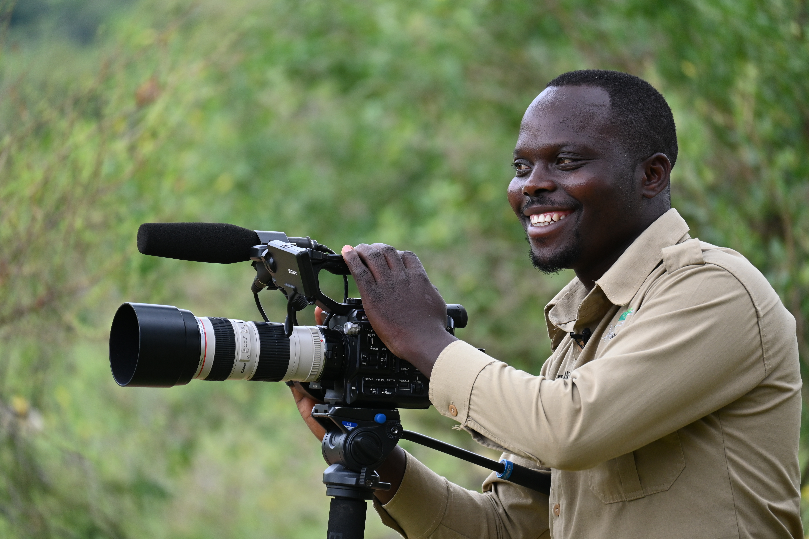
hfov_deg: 7.0
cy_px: 270
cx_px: 404
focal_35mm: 292
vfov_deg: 4.7
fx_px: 6573
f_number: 5.6
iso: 400
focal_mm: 195
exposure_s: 1/400
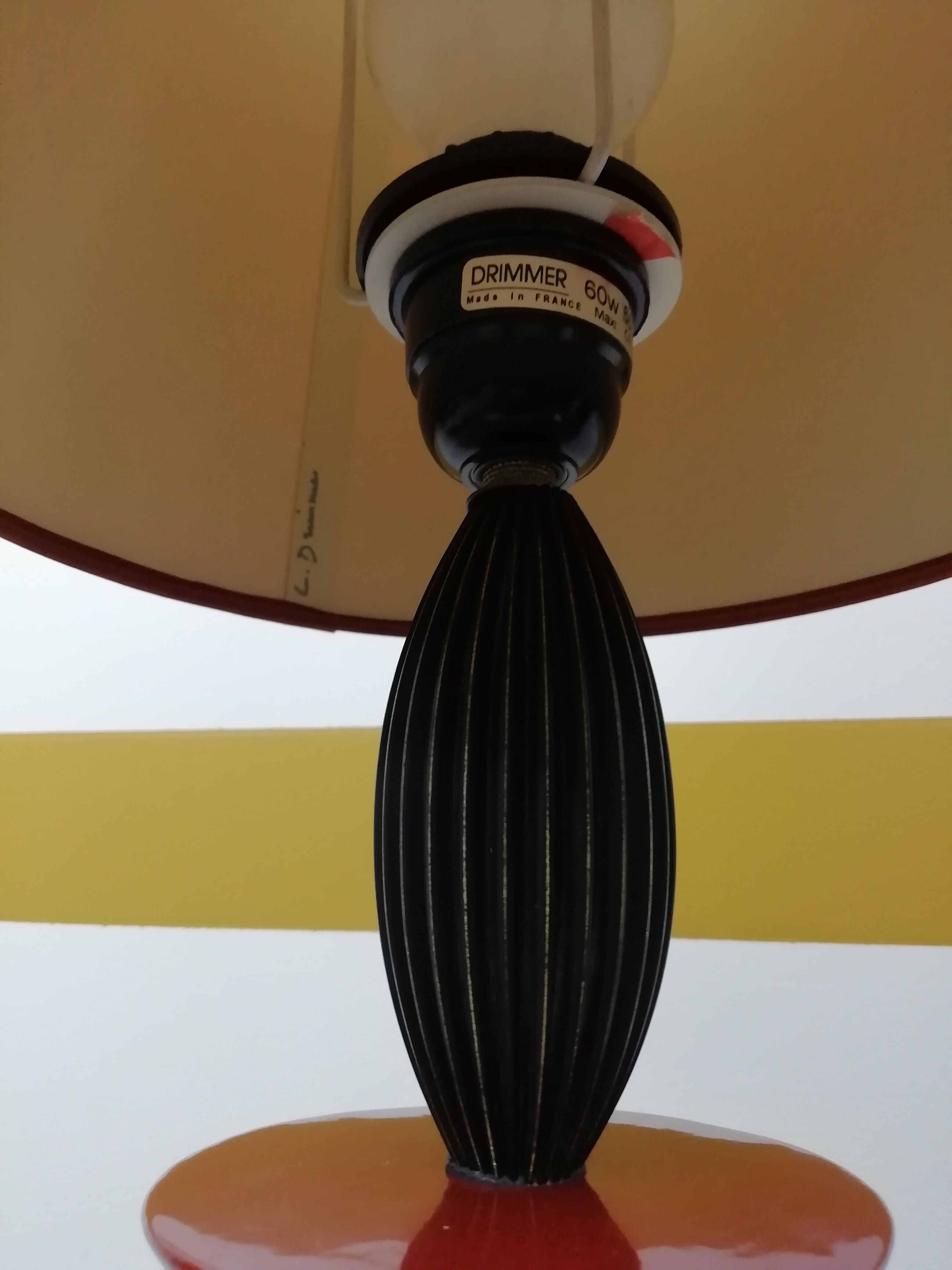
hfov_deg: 53.1
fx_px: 953
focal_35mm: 26
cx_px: 476
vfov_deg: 67.3
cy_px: 635
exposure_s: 1/25
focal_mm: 3.21
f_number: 2.2
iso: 320
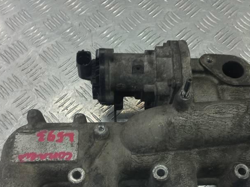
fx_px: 303
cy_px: 142
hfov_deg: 44.7
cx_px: 138
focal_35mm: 42
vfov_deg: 33.6
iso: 64
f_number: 1.8
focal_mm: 4.6
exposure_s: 1/50
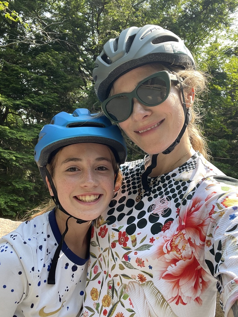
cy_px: 158
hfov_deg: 46.8
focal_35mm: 30
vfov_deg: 60.0
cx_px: 119
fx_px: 275
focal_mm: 2.71
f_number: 2.2
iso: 25
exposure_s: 1/122
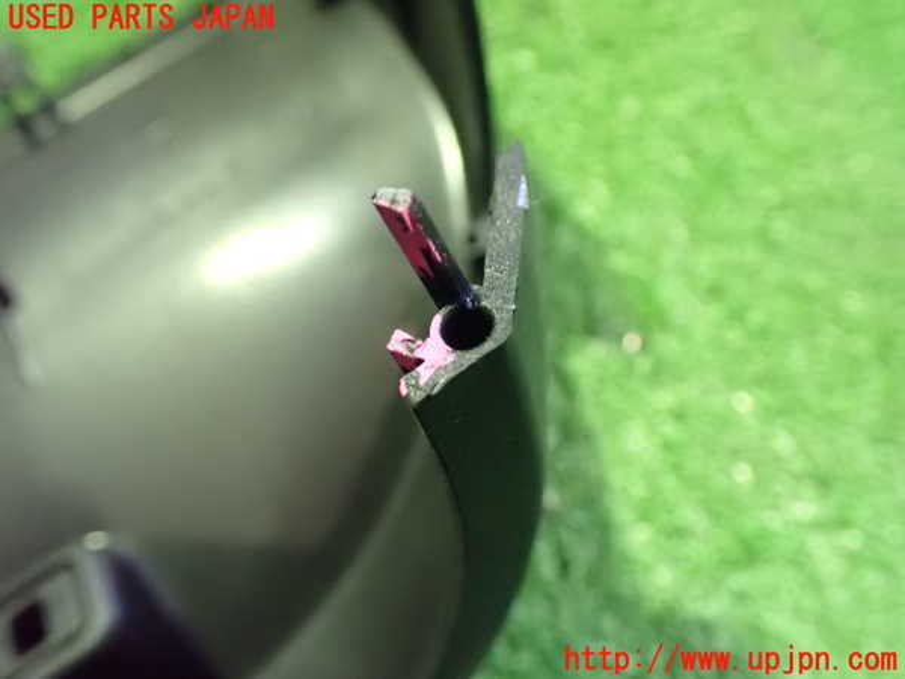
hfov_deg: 60.0
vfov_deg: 46.8
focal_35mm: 30
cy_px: 340
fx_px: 784
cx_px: 452
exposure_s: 1/30
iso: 1600
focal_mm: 5.4
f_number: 2.3
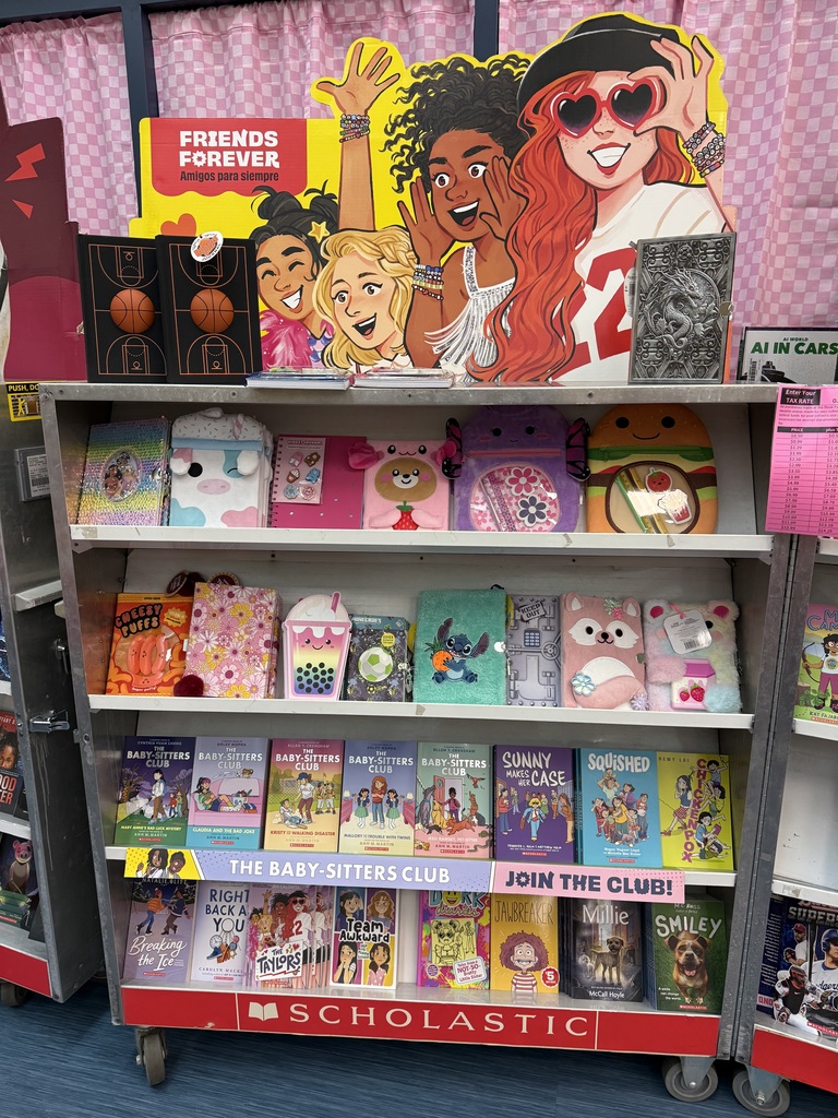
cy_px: 559
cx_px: 419
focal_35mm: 24
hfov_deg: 56.8
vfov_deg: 71.6
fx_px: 775
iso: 200
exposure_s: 1/120
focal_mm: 6.76
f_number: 1.78
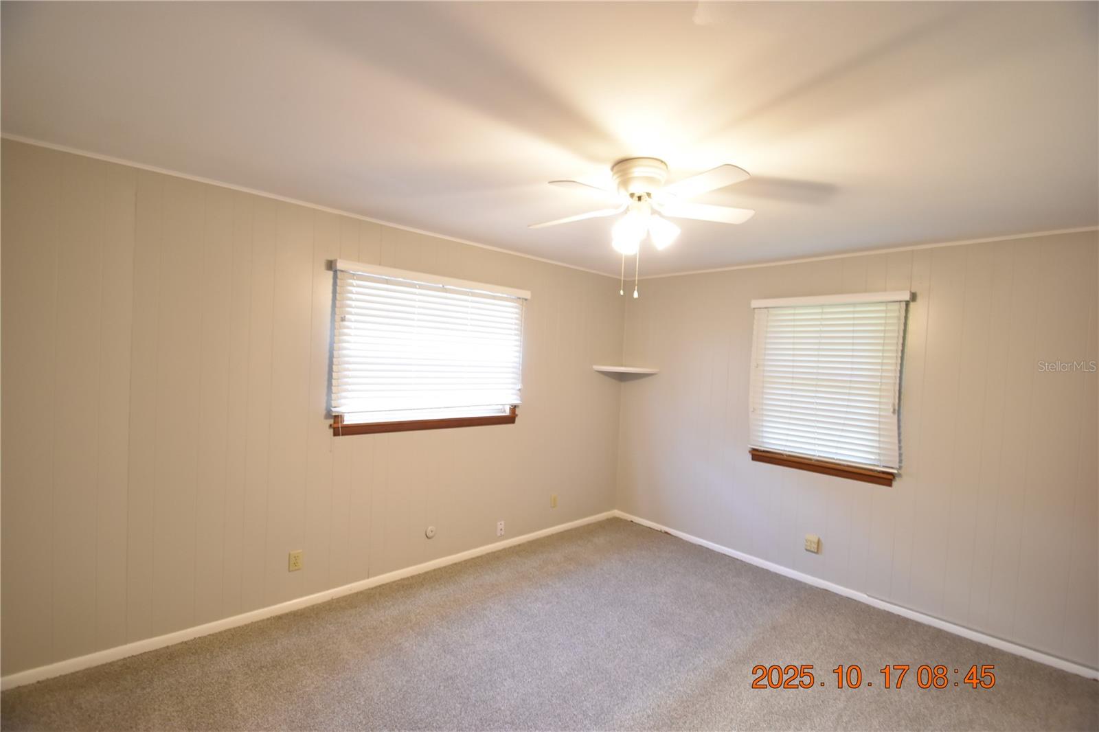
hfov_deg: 100.4
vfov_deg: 77.3
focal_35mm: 15
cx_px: 550
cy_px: 366
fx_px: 458
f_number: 3.5
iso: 800
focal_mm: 10
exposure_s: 1/15
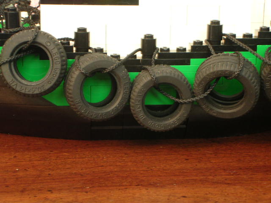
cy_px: 102
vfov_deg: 12.9
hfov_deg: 17.1
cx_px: 136
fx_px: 900
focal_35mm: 115
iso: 200
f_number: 4.9
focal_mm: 17.4
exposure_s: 1.39
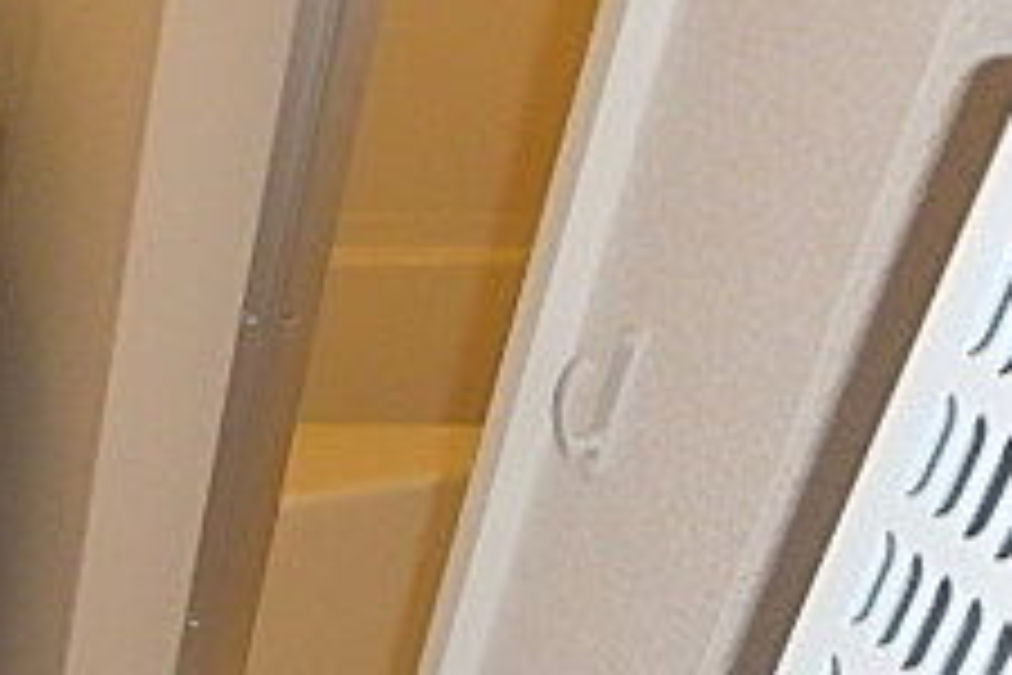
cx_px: -414
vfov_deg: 20.8
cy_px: 747
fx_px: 1743
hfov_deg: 25.9
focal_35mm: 62
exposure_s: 1/30
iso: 400
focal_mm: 3.7
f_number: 3.5
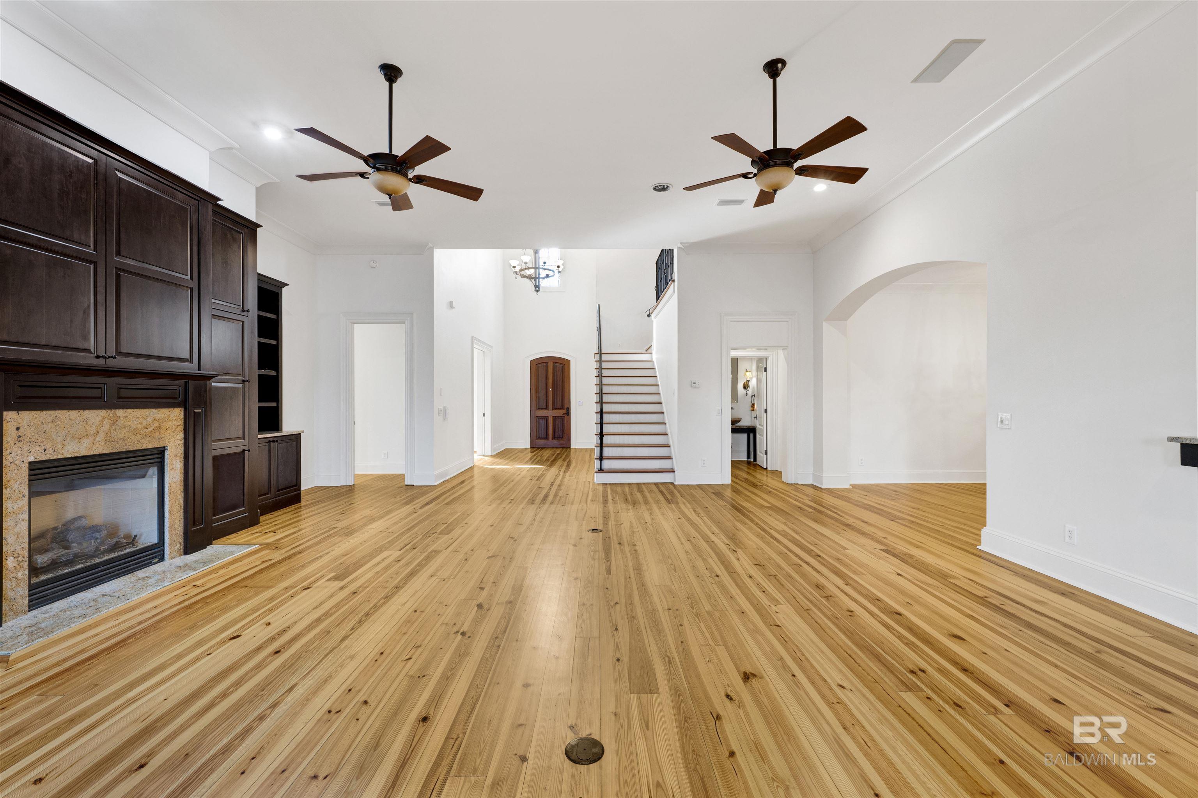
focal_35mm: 15
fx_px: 499
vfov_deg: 77.3
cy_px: 399
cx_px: 599
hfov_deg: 100.4
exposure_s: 1/8
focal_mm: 15
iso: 500
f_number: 11
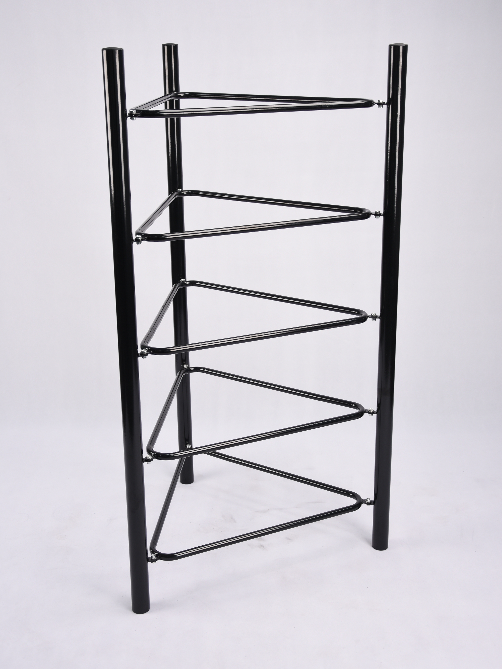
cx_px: 252
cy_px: 316
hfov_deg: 31.5
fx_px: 889
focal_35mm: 46
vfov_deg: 41.2
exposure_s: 1/30
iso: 100
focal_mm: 28
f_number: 4
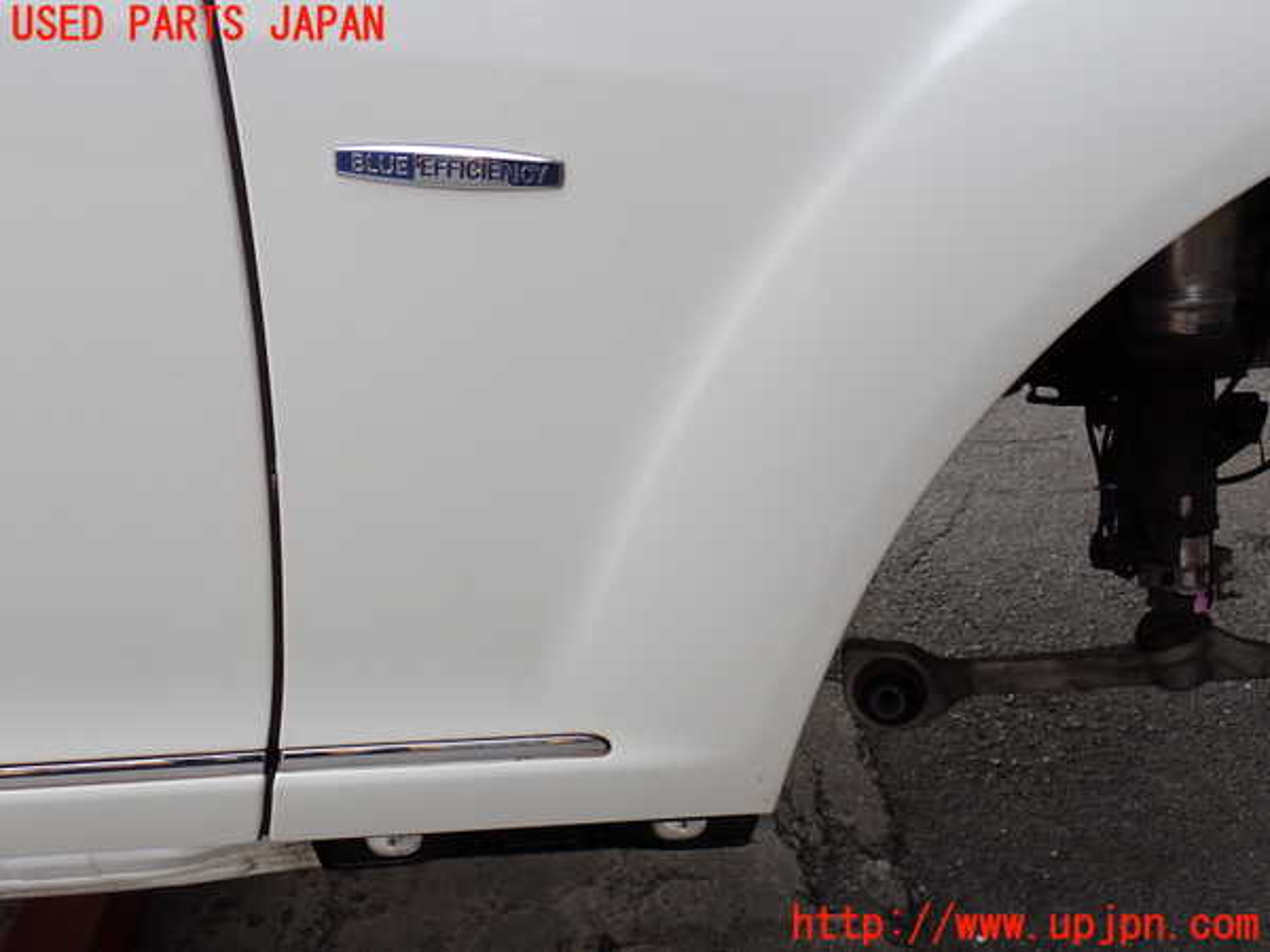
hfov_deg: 49.0
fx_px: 1394
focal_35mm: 38
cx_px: 635
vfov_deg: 37.7
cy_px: 476
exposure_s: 1/250
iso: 100
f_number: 3.5
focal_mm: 6.83
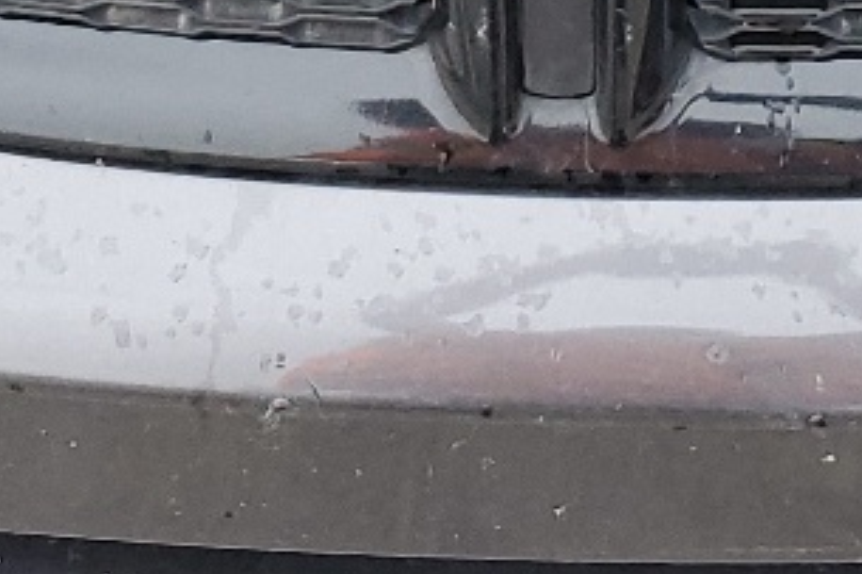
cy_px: -653
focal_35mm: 142
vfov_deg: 9.0
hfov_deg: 14.4
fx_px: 3398
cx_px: 610
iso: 144
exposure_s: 1/60.2
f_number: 1.5
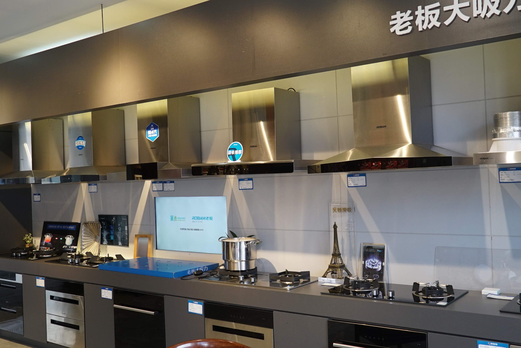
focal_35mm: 36
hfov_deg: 53.1
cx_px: 260
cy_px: 174
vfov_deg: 36.9
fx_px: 521
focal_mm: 24
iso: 640
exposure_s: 1/160
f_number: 4
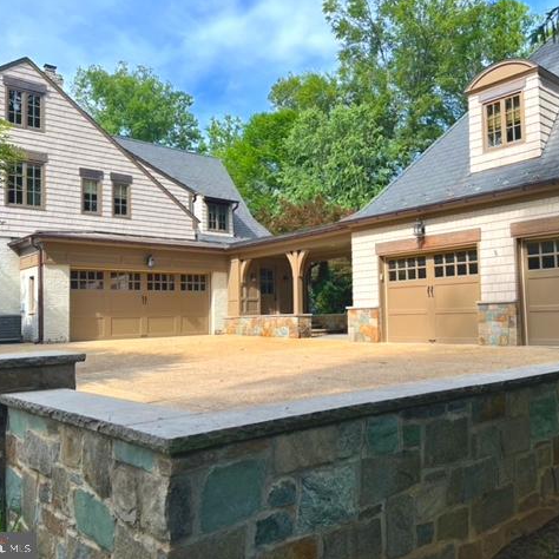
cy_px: 280
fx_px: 566
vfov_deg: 52.5
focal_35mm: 31
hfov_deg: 52.3
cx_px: 322
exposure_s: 1/1597
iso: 50
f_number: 1.5
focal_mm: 5.7
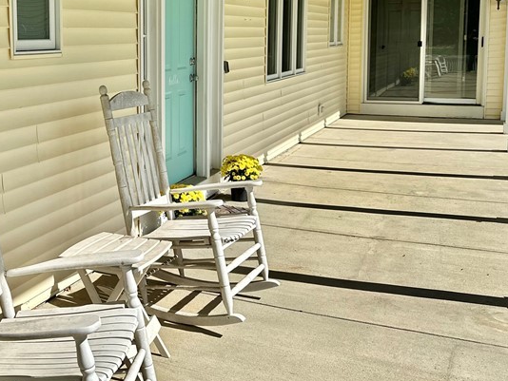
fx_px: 675
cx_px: 84
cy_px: 105
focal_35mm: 46
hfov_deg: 39.2
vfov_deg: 31.1
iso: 80
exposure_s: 1/7042
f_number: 1.78
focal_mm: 6.86
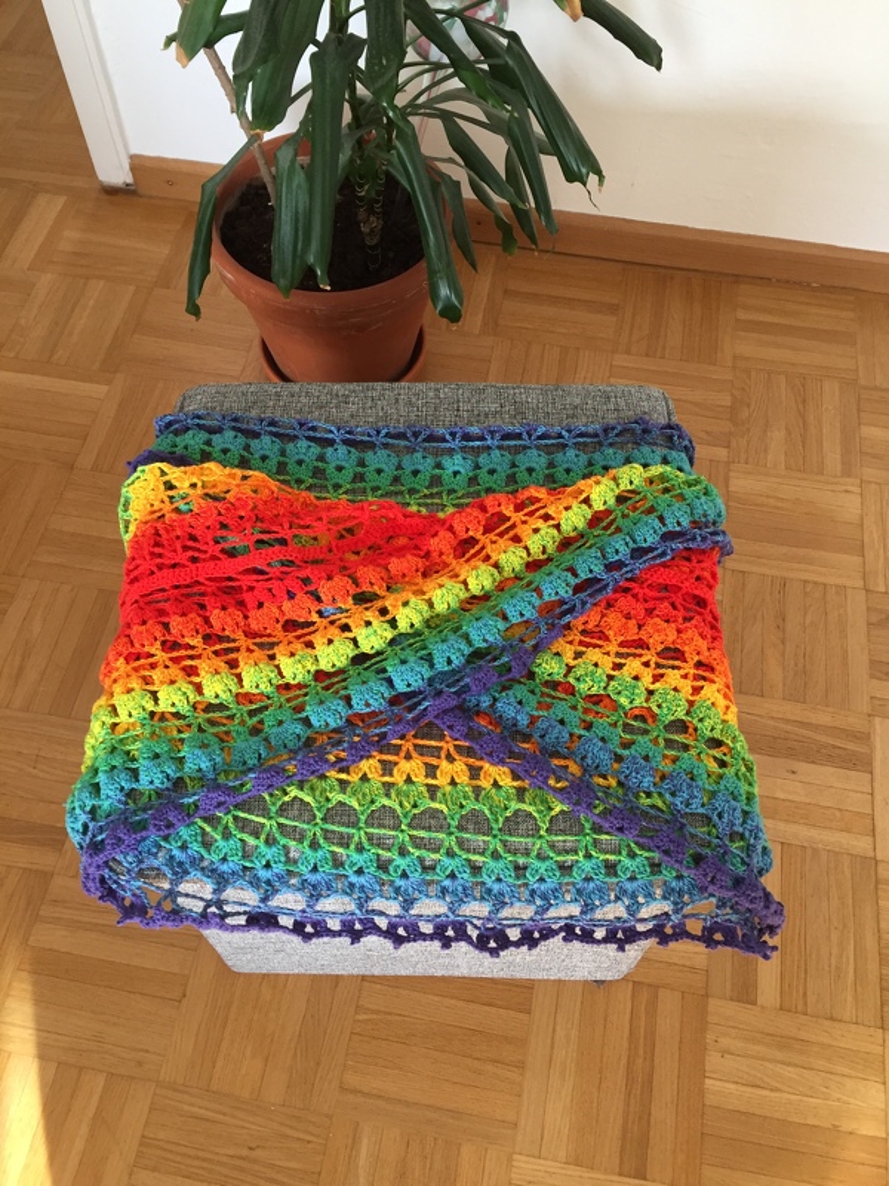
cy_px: 593
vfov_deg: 61.7
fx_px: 993
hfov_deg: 48.2
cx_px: 444
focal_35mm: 29
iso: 80
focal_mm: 4.15
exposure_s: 1/33
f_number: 2.2
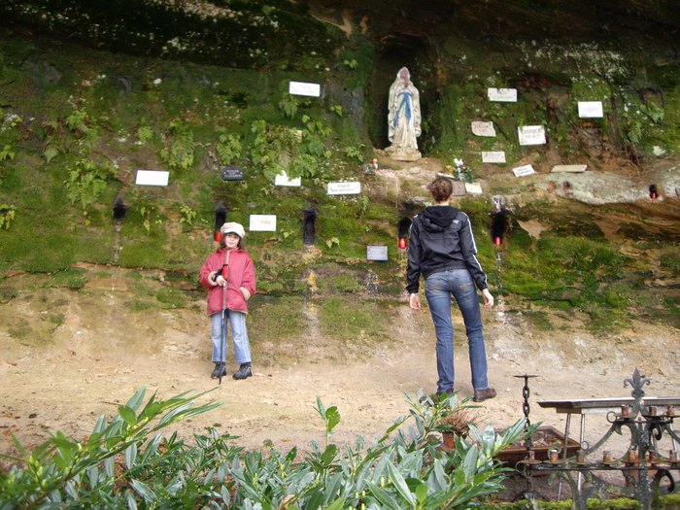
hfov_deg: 49.0
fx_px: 746
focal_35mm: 38
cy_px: 255
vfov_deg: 37.7
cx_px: 340
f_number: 2.7
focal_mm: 6.2
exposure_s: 1/40
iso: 200
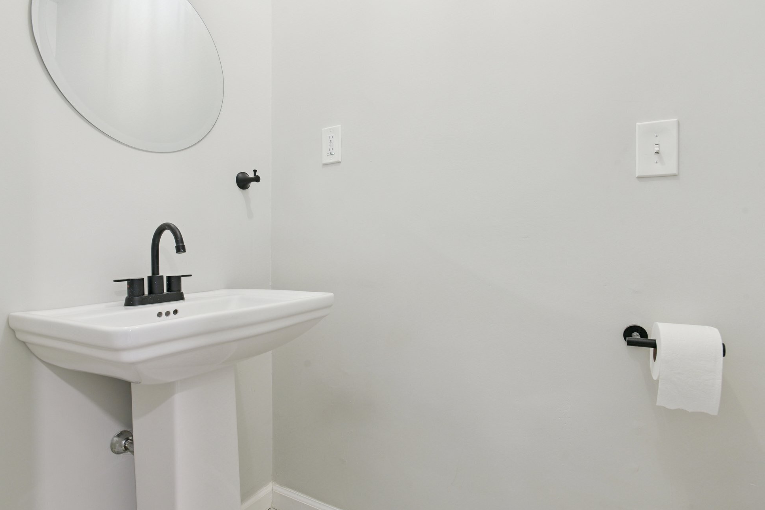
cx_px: 379
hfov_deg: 90.0
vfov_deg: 67.4
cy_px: 250
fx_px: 382
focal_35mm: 18
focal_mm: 17
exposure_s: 1/4
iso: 400
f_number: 11
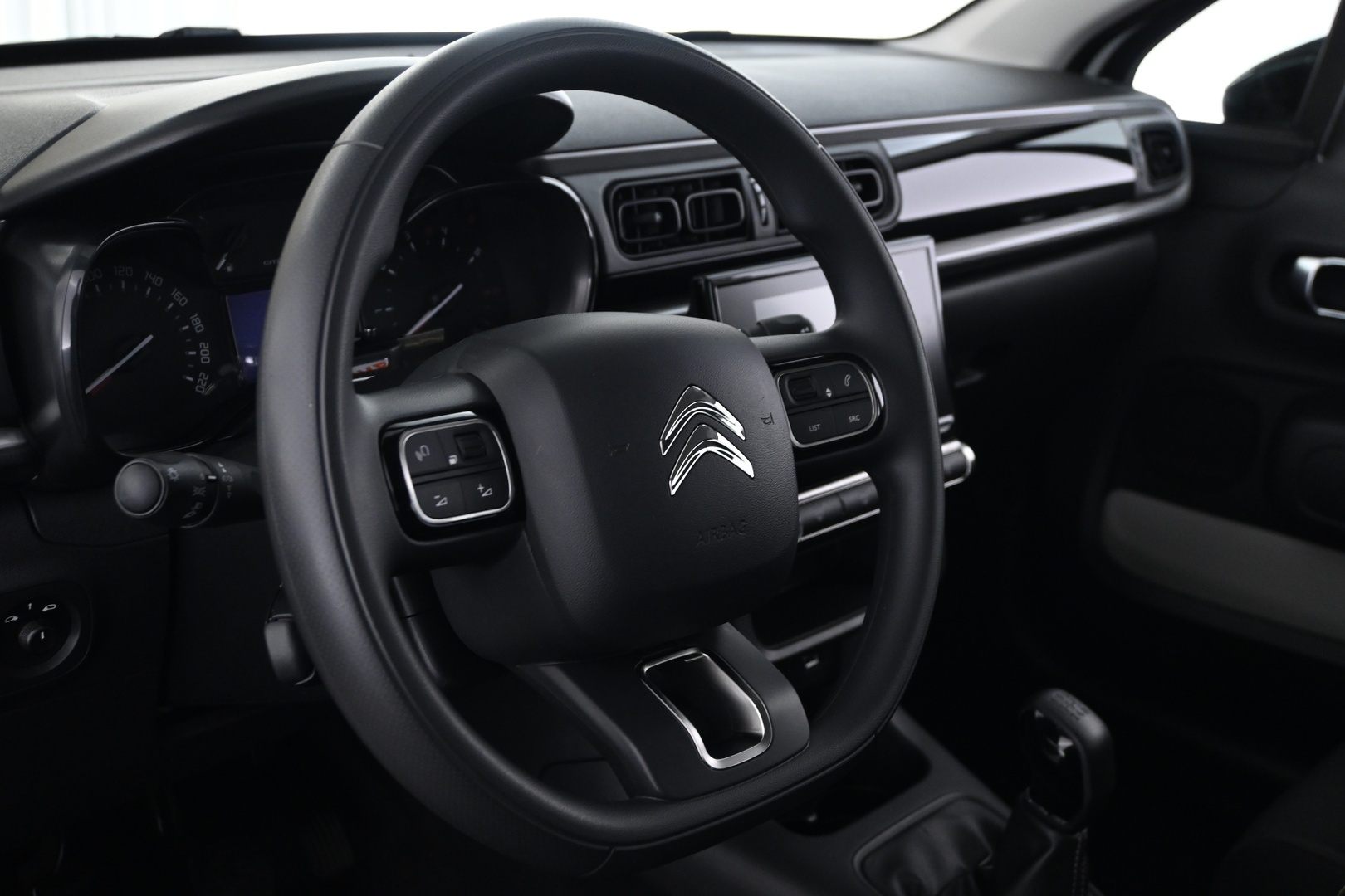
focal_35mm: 39
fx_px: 1457
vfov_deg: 34.2
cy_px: 448
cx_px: 672
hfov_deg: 49.6
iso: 1600
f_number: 4.5
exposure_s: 1/13
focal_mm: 26
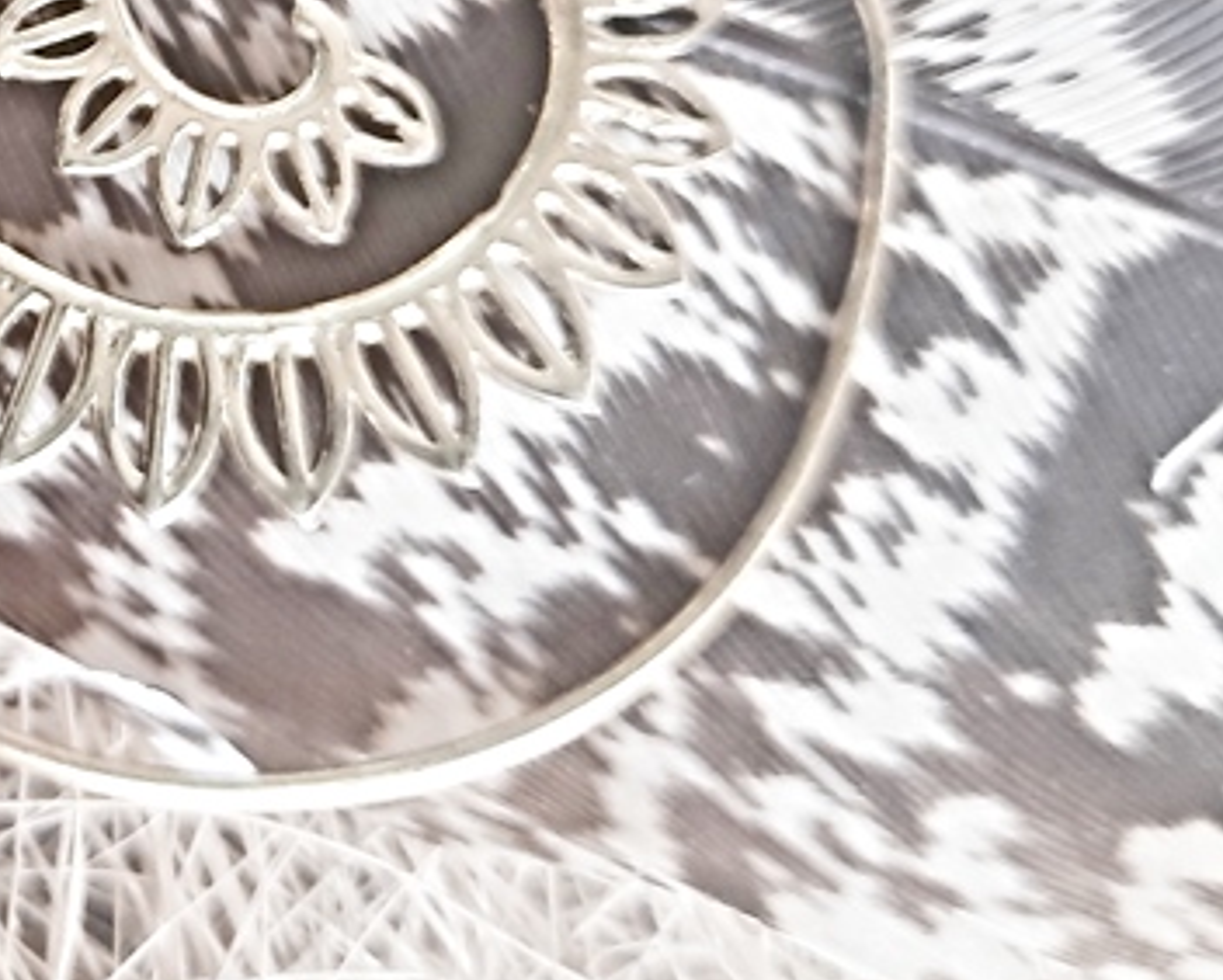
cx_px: -500
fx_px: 2571
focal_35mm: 71
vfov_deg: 20.4
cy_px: -146
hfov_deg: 22.8
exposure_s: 1/50
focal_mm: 4.6
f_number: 2
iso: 100
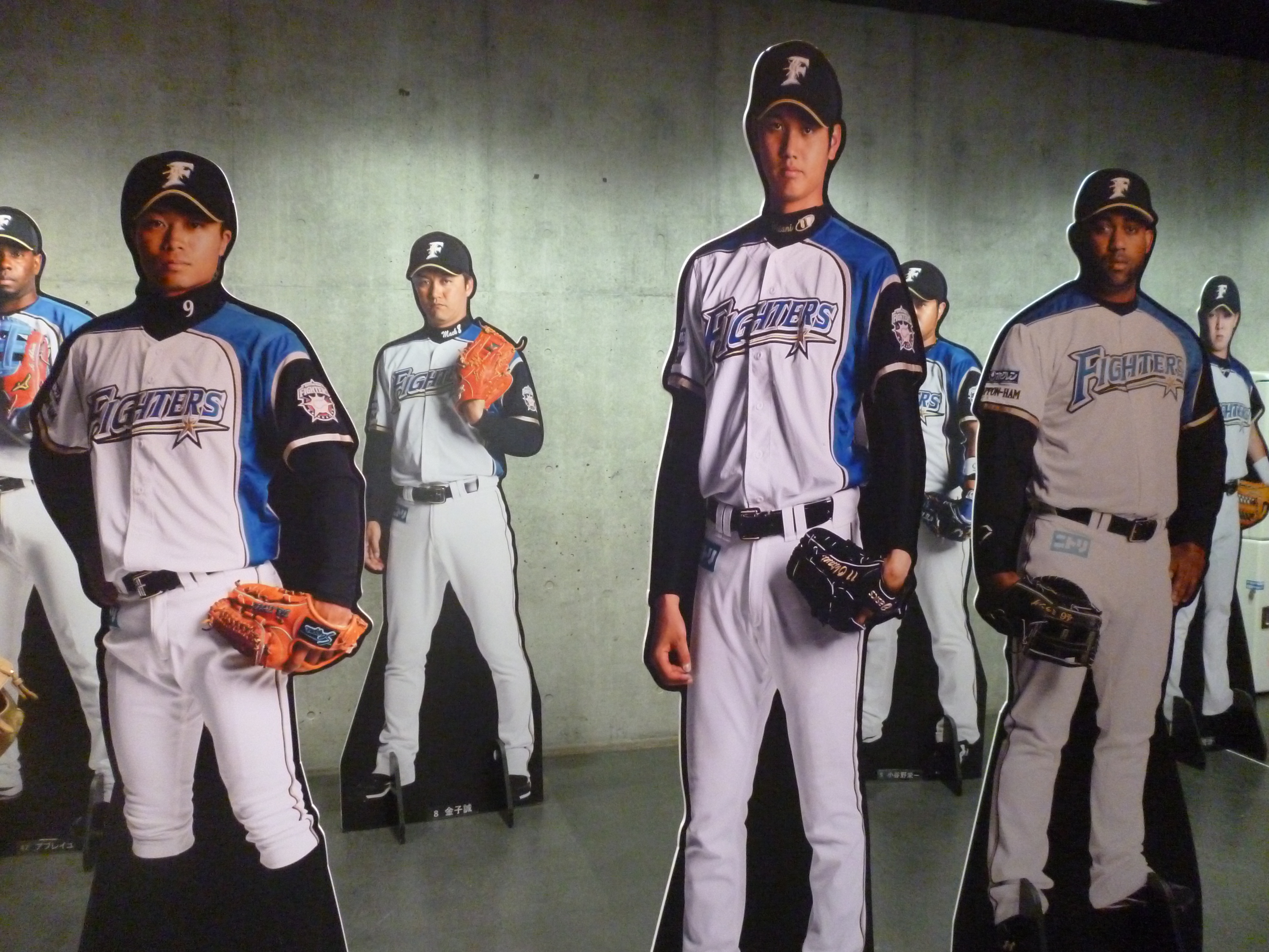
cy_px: 476
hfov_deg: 63.4
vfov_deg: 49.7
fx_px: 1026
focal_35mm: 28
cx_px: 634
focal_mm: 5
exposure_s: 1/50
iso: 800
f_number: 3.1
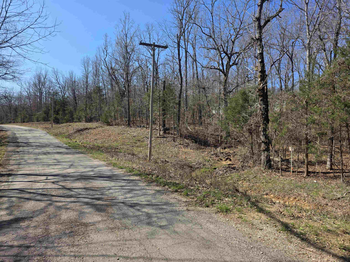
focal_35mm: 23
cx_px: 175
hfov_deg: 73.9
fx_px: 233
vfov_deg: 58.9
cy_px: 131
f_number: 1.7
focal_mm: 6.3
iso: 80
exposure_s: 1/3521
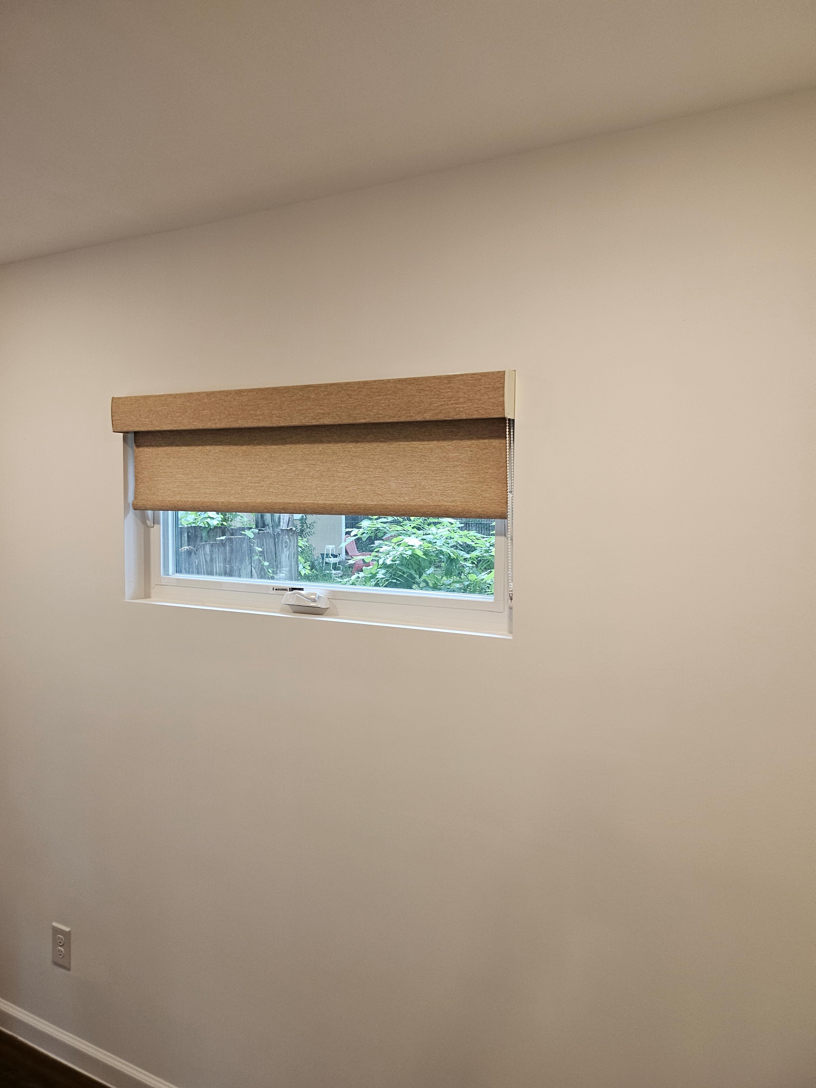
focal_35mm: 24
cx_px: 408
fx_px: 754
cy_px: 544
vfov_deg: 71.6
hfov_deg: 56.8
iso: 160
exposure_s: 1/120
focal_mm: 5
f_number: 1.8
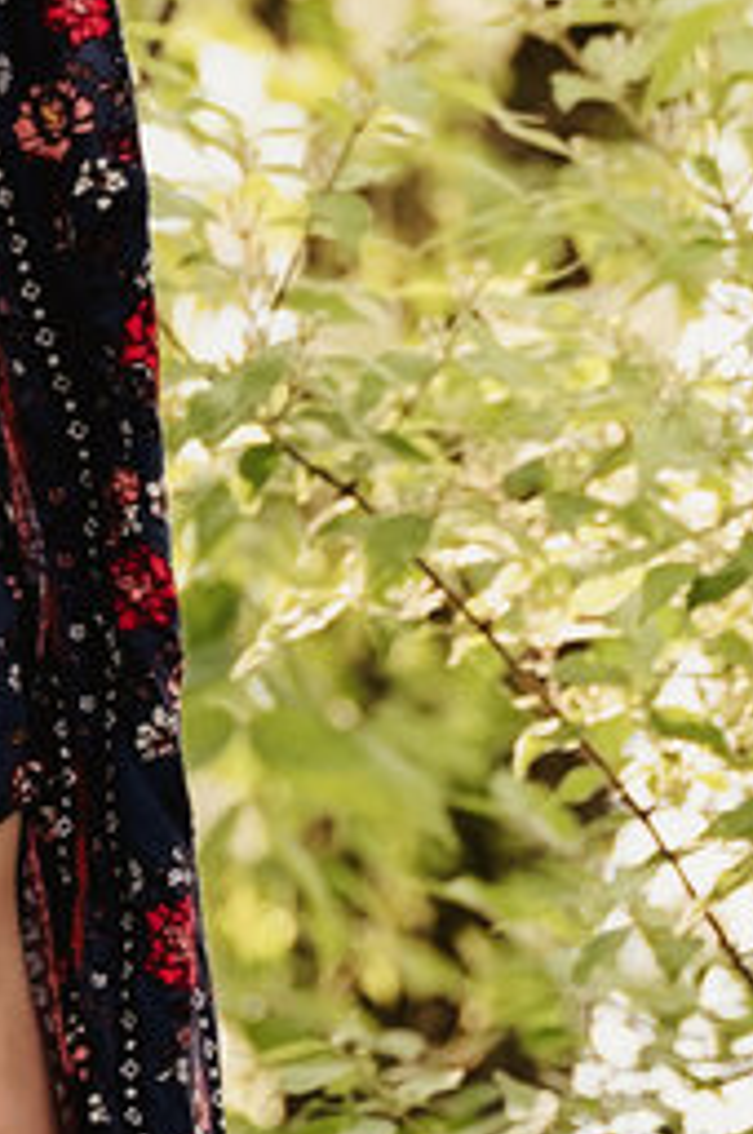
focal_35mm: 388
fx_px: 12206
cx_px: 332
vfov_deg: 5.2
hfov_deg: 3.5
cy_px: -1116
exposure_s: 1/250
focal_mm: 55
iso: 160
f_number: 3.2
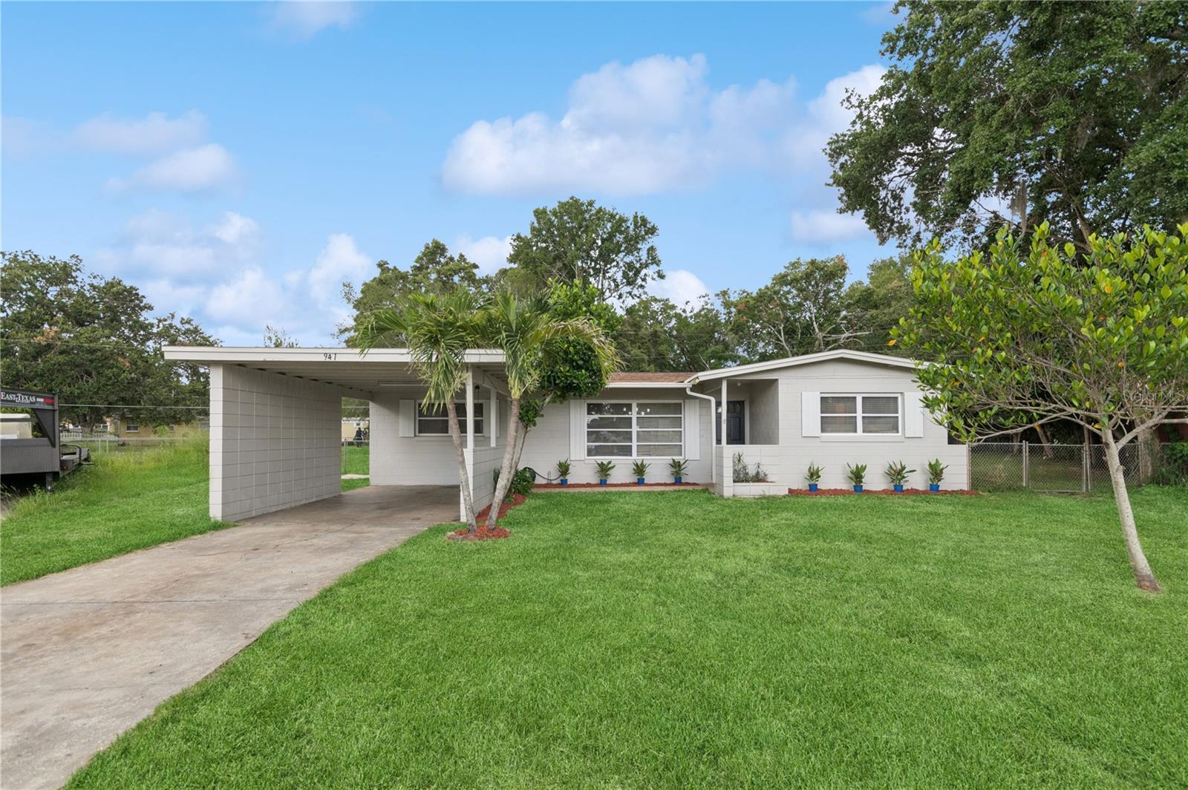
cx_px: 594
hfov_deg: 93.3
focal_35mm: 17
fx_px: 561
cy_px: 395
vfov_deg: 70.3
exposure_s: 1/160
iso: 200
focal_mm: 11.5
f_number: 9
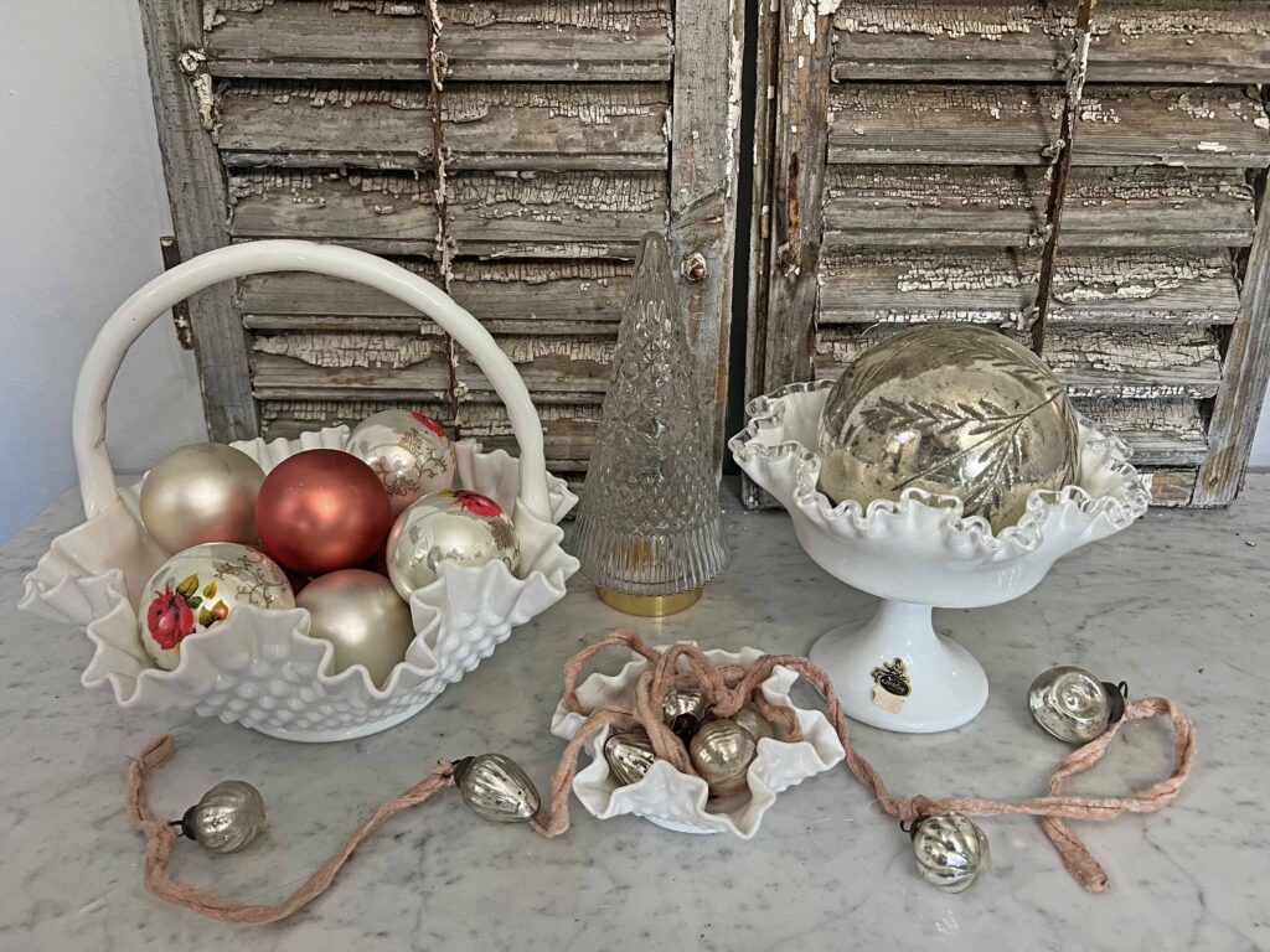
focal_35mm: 26
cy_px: 476
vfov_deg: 53.1
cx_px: 635
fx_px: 954
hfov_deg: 67.3
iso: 160
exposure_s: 1/60
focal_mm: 5.7
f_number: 1.5
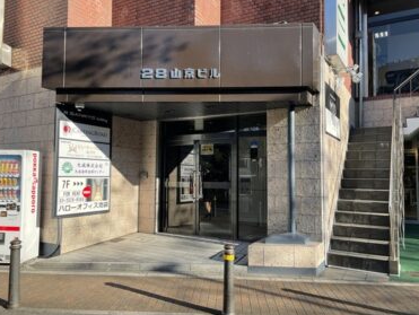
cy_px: 151
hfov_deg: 63.4
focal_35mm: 28
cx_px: 202
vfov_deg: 49.8
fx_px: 339
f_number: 1.6
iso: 32
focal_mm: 4.2
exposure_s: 1/1350
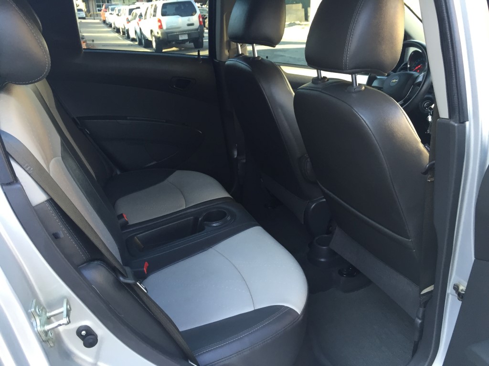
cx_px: 244
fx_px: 410
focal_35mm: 29
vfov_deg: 48.2
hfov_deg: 61.7
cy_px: 183
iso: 40
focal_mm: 4.15
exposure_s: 1/30
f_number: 2.2
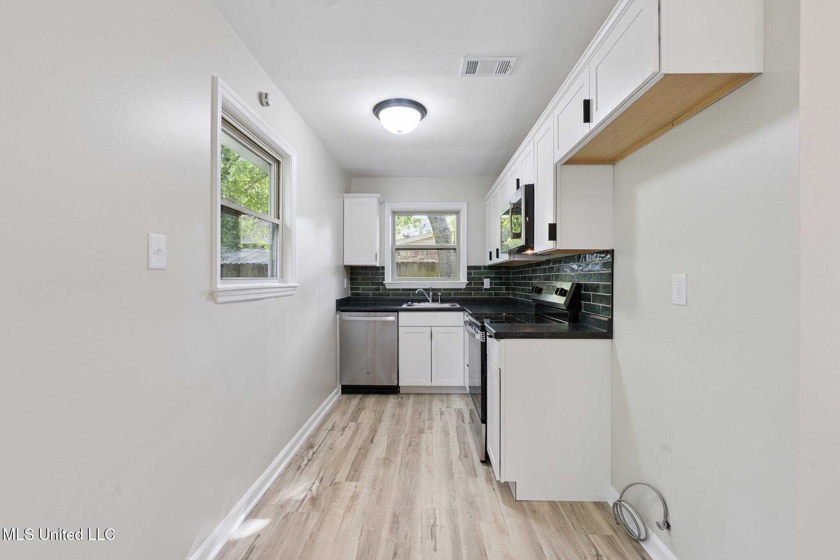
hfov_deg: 95.0
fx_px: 385
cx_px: 420
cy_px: 280
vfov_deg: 72.0
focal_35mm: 16
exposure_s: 1/8
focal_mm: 16.5
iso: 400
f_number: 11
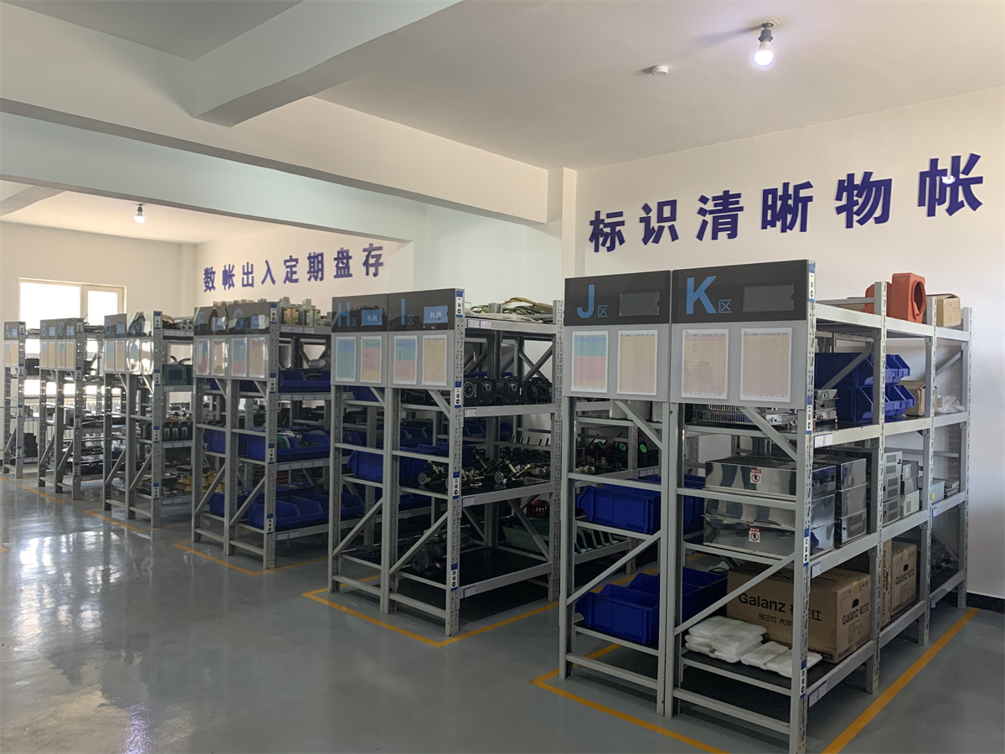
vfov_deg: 53.1
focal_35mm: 26
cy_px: 377
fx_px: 755
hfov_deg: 67.3
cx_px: 502
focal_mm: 4.25
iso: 100
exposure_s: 1/50
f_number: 1.8
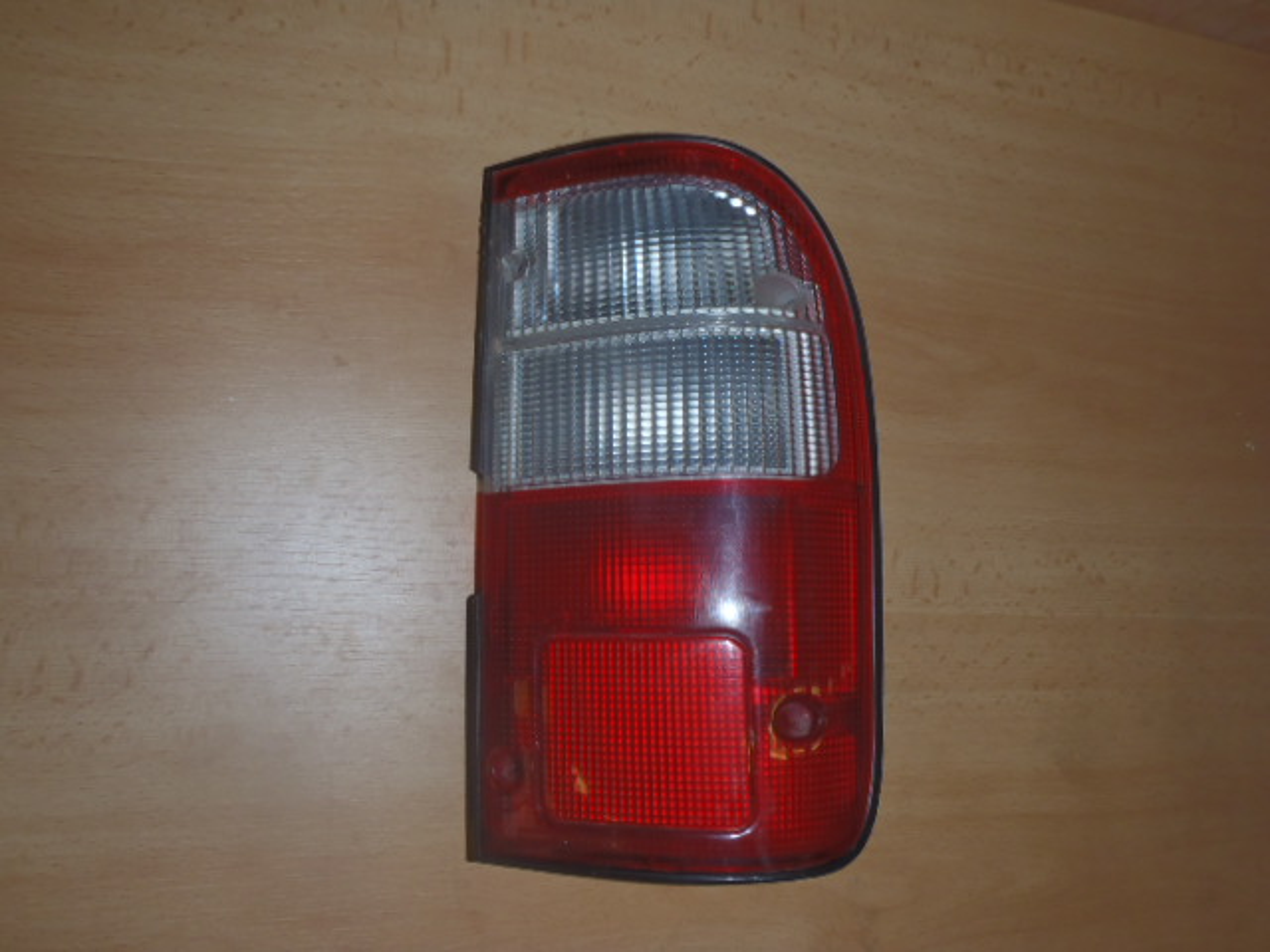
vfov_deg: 49.7
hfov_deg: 63.4
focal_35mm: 28
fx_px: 1027
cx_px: 635
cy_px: 476
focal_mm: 5
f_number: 3.9
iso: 100
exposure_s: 1/30
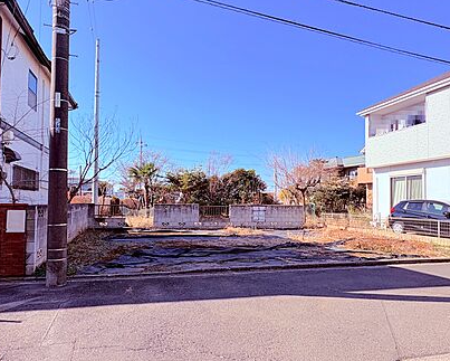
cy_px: 195
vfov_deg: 65.5
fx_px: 280
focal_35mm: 21
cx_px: 191
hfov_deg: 77.1
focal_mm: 2.22
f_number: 2.2
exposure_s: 1/1217
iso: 40
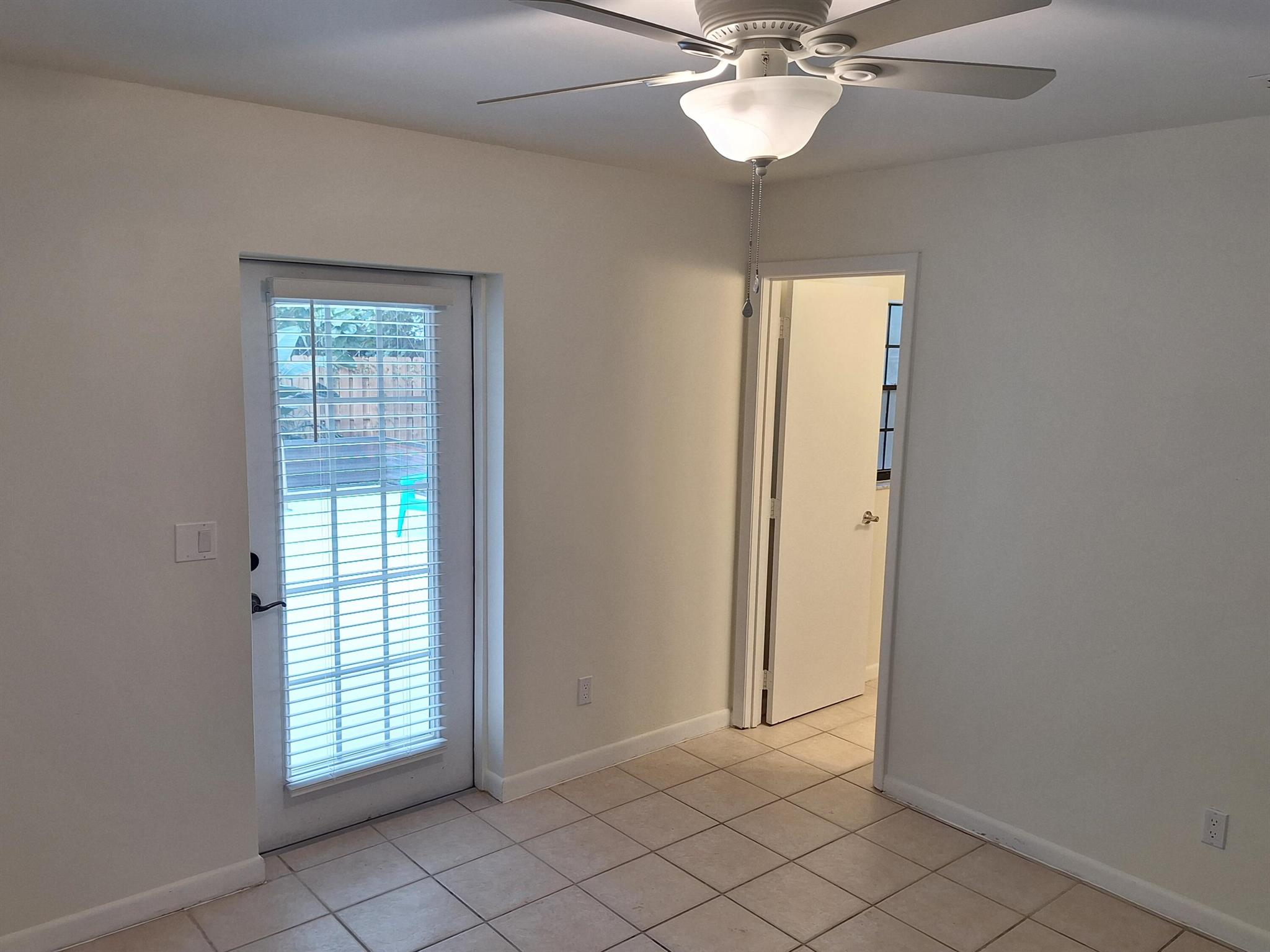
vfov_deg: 58.9
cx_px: 635
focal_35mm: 23
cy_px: 476
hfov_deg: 73.9
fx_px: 844
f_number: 1.8
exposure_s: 1/60.2
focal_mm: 5.54
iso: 64
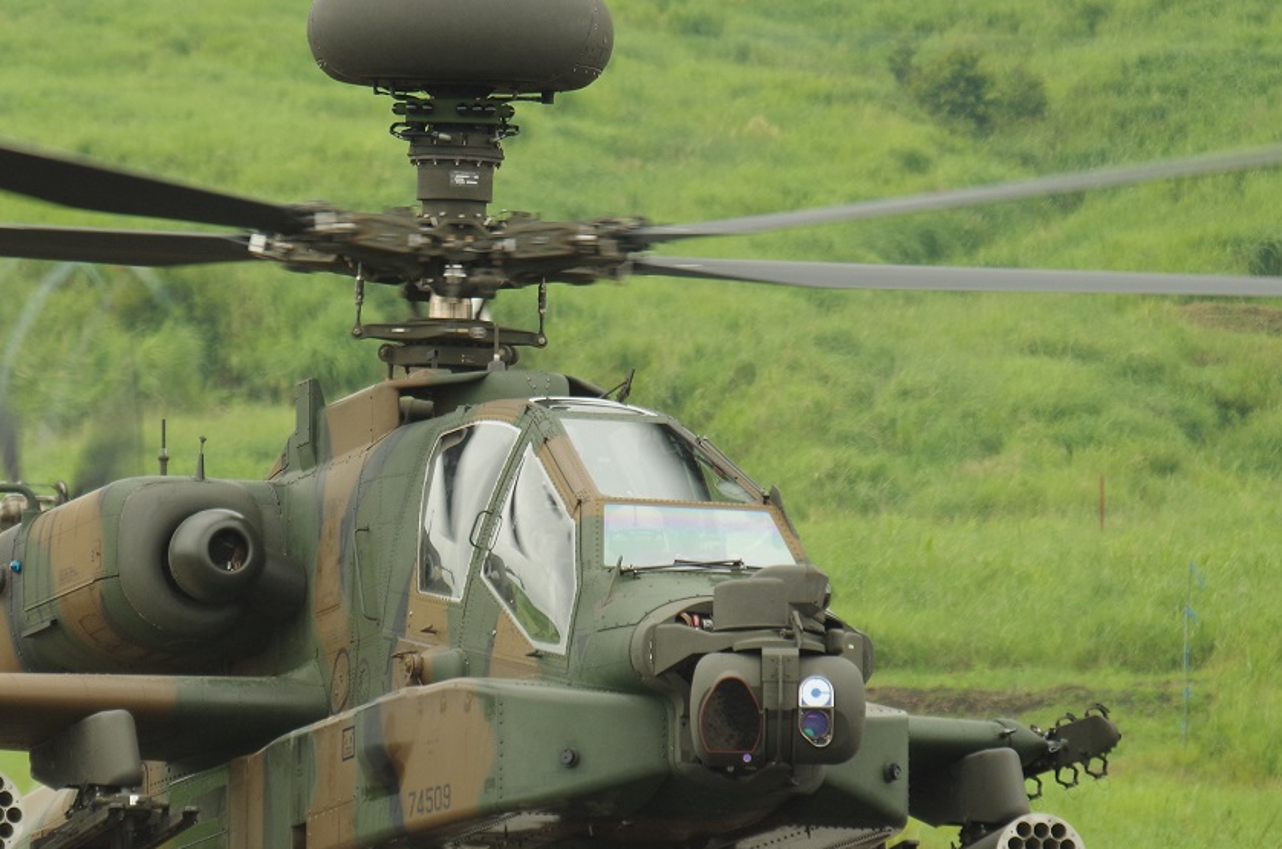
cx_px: 275
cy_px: 566
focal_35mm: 609
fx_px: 21642
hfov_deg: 3.4
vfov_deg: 2.2
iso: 400
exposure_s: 1/320
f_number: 5.6
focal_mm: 230
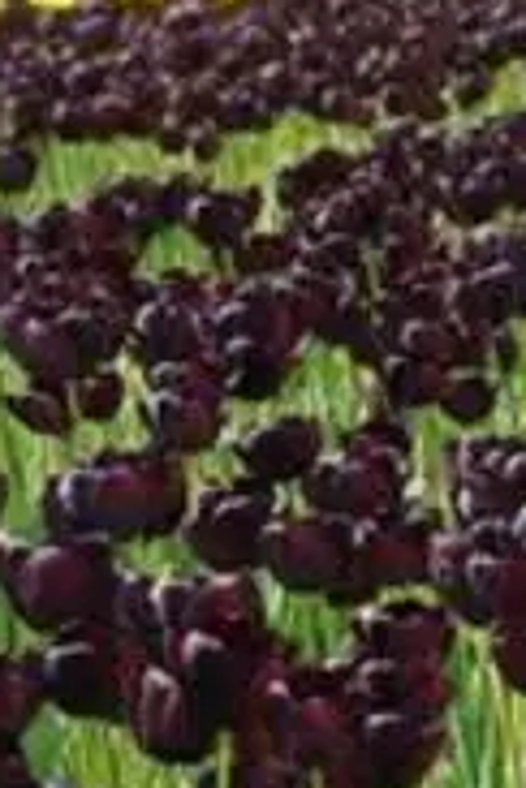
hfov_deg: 3.7
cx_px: 983
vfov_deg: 5.5
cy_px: 743
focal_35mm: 371
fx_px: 8130
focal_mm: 58
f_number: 8
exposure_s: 1/200
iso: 200
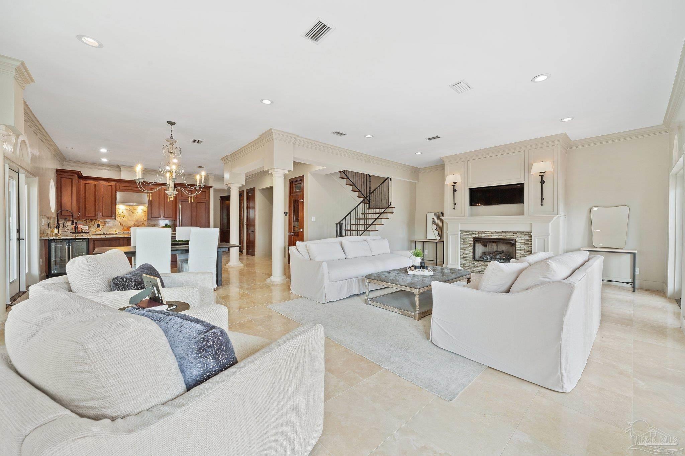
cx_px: 342
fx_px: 266
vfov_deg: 81.2
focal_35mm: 14
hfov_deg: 104.3
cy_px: 228
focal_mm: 14
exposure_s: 1/5
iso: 500
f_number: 10
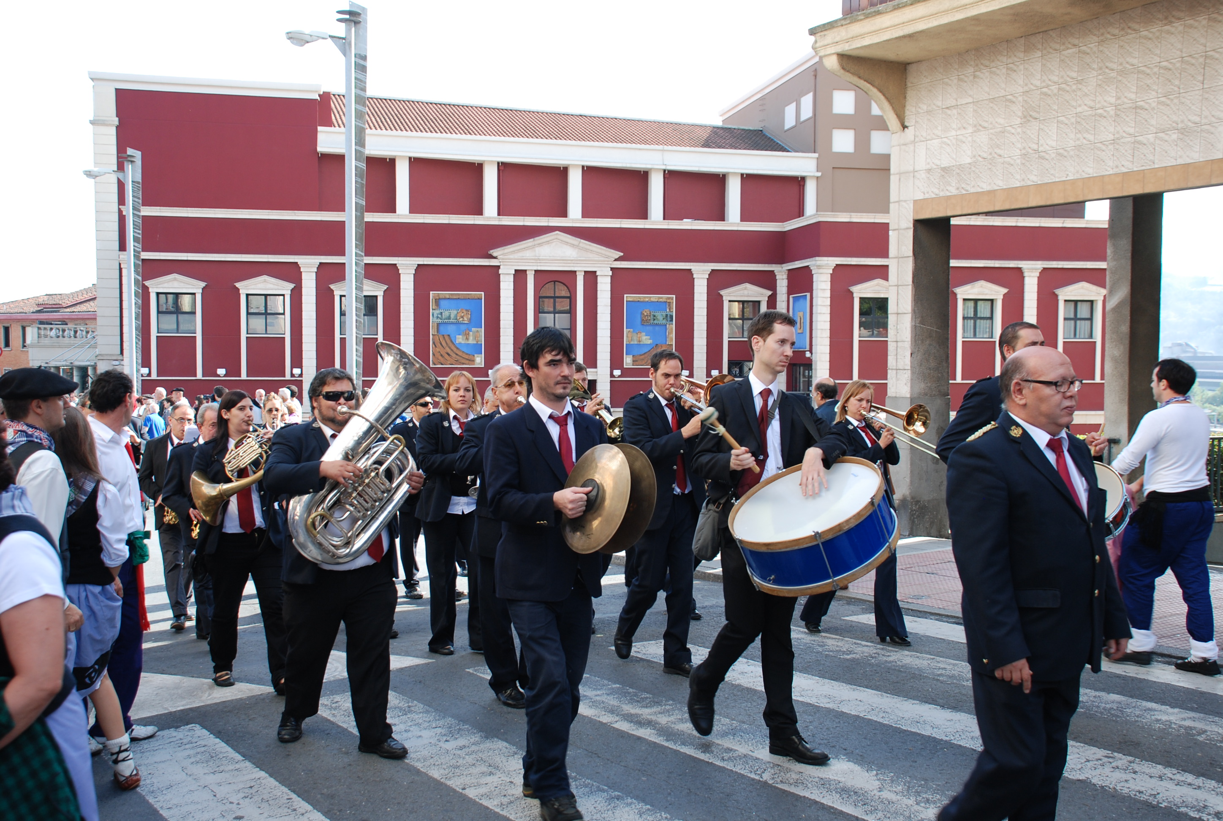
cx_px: 612
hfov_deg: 53.0
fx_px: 1226
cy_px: 410
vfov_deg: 37.0
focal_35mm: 36
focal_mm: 24
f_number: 5.6
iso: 180
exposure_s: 1/125
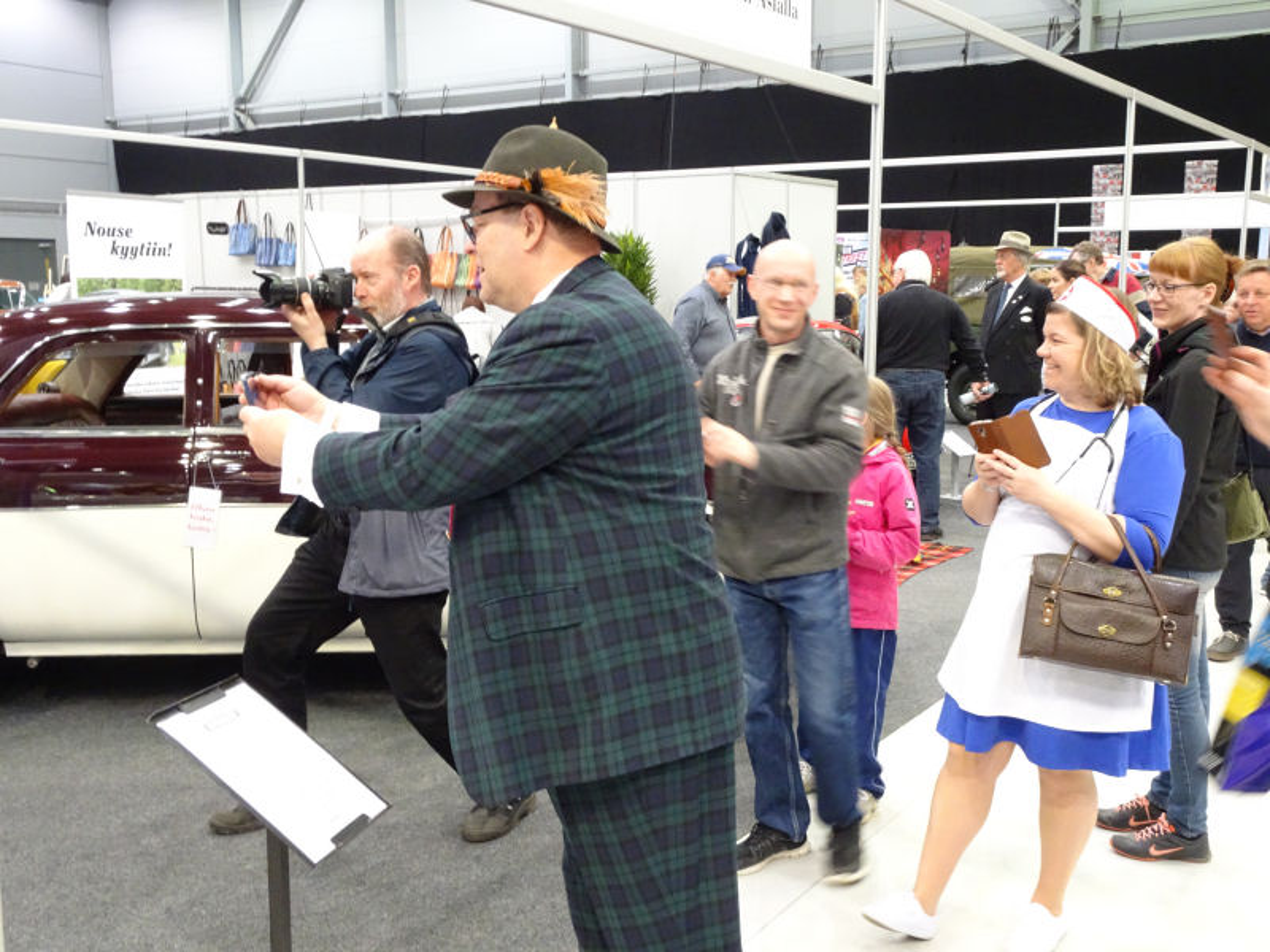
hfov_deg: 54.0
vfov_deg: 41.8
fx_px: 1247
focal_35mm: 34
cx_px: 635
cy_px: 476
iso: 800
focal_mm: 5.79
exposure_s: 1/20
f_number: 4
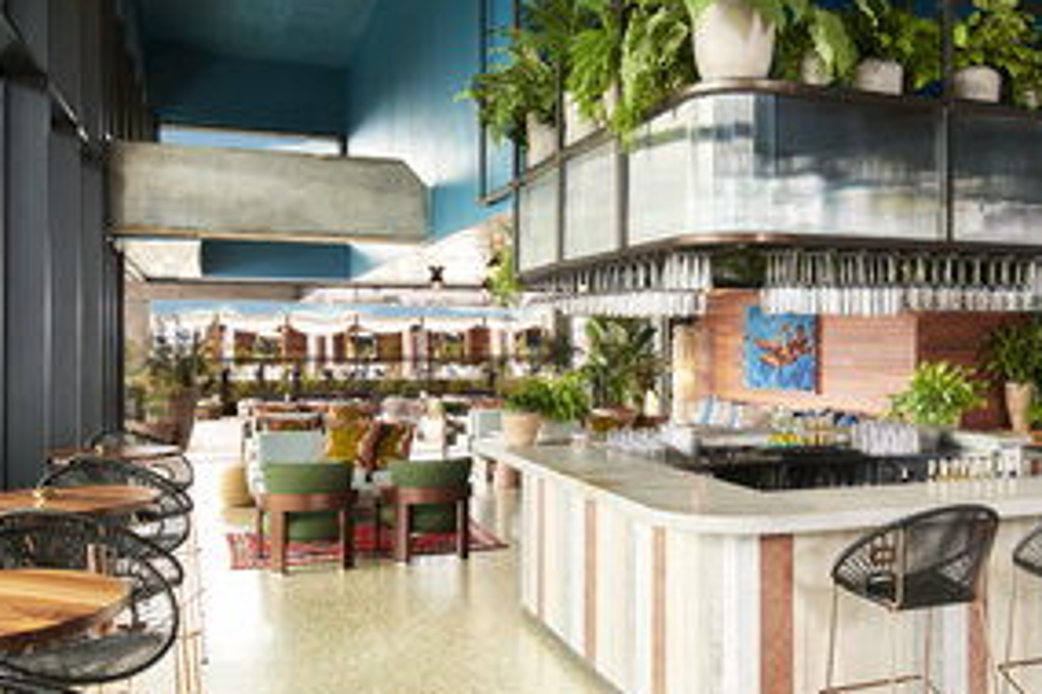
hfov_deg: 51.1
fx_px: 1071
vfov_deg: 35.9
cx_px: 680
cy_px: 365
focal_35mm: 37
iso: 64
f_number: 11
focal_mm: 22
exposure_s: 1
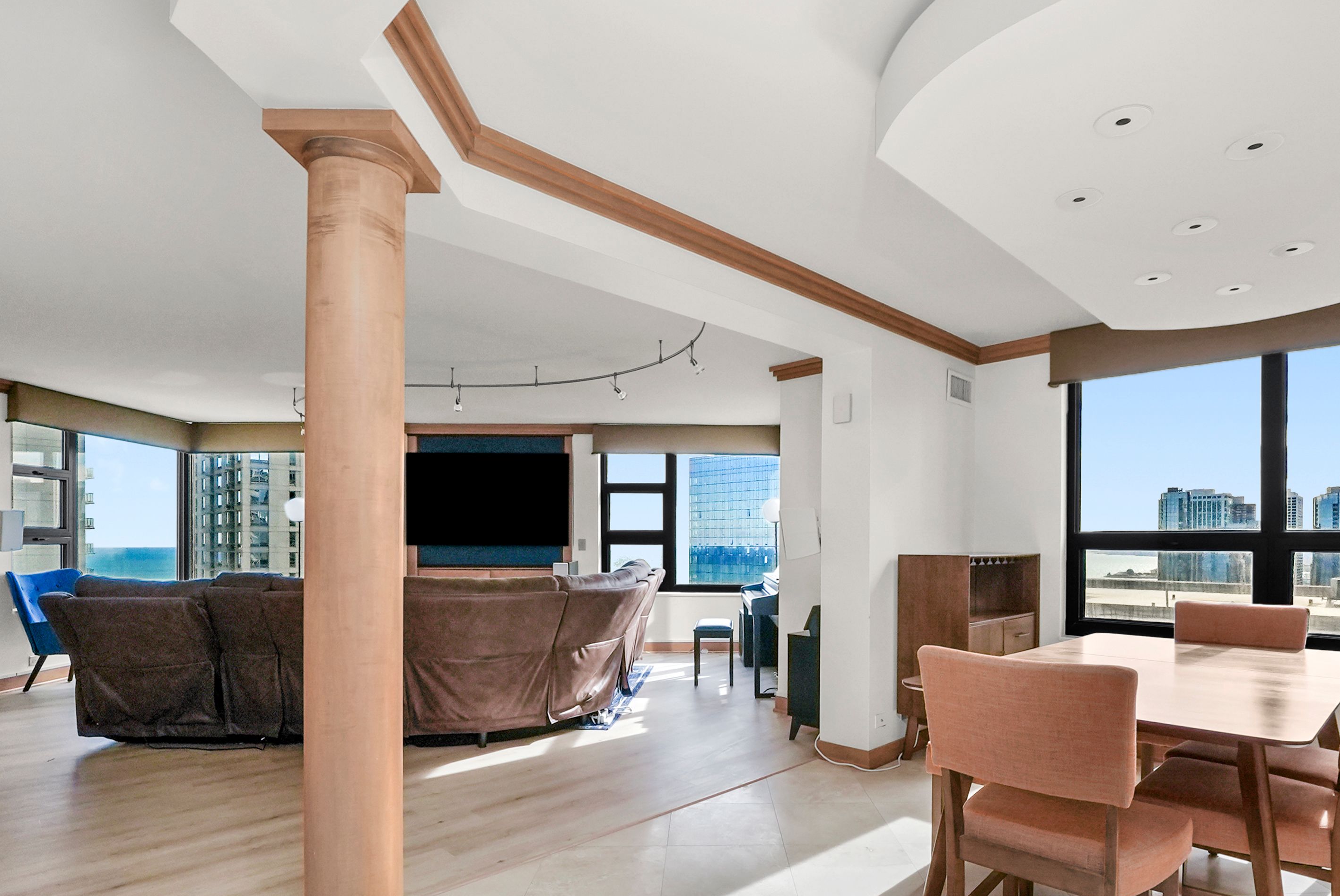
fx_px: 670
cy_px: 550
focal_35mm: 18
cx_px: 717
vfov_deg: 66.6
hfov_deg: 89.8
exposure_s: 1/160
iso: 2500
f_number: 13
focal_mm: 12
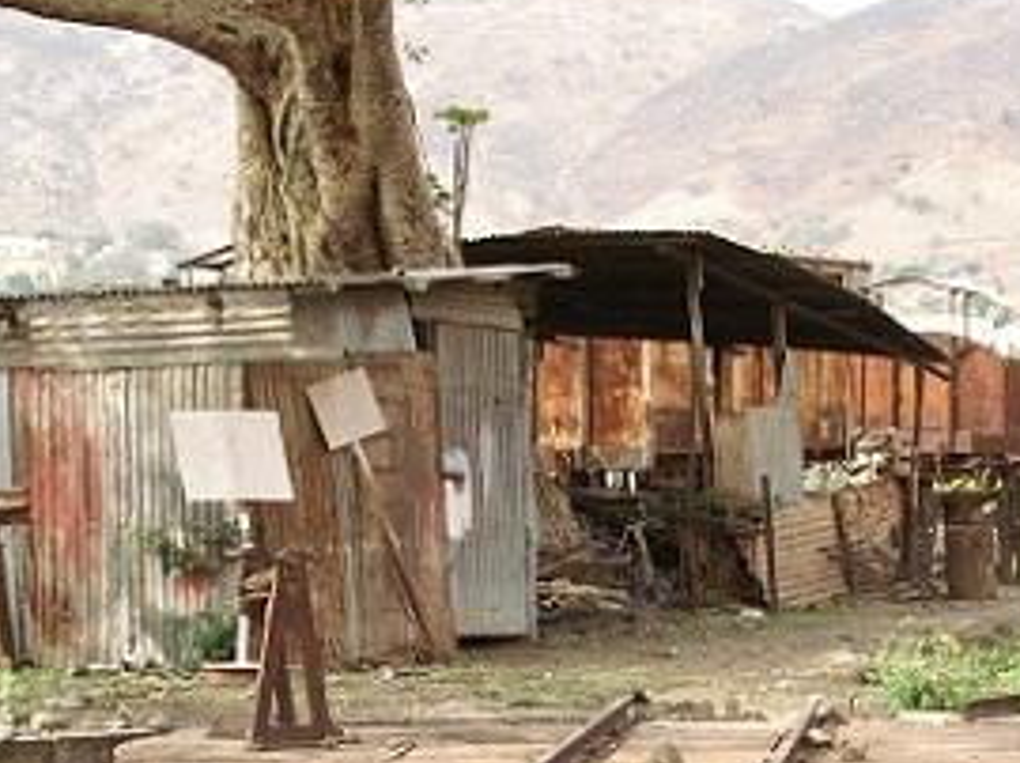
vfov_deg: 13.6
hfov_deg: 18.3
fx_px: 3150
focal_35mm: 107
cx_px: 667
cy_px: 780
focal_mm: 28
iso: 800
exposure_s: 1/200
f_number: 10
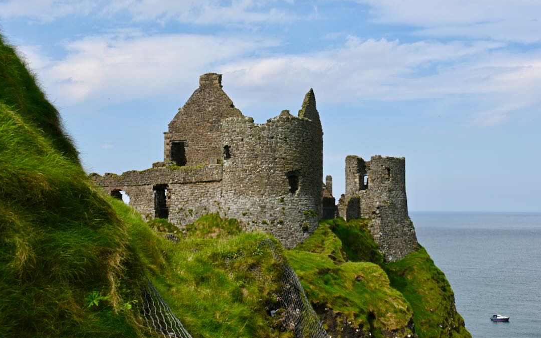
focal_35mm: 50
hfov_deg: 40.3
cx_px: 272
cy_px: 158
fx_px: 737
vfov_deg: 25.8
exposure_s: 1/400
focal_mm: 32
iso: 100
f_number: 7.1
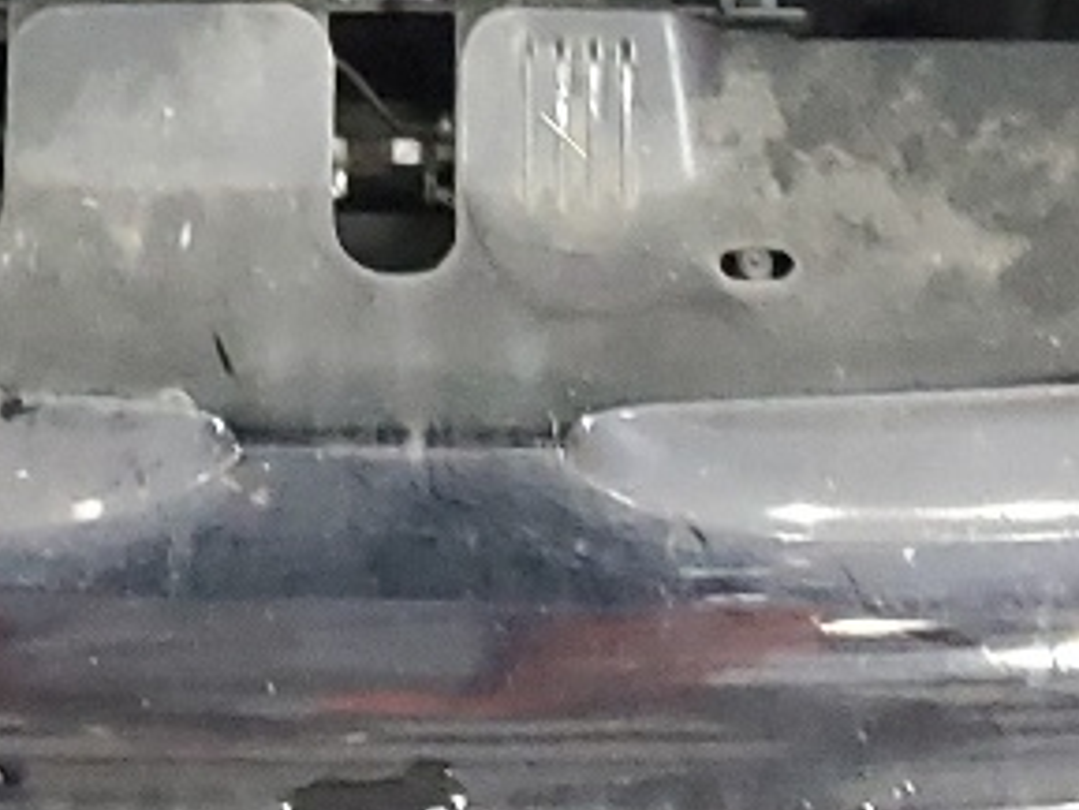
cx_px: 317
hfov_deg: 13.7
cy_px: -803
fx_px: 4490
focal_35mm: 144
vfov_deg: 9.6
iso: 316
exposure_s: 1/20
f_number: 1.5
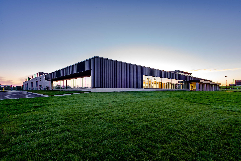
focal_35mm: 18
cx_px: 120
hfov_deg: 90.0
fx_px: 121
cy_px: 80
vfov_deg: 67.4
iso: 100
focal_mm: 18
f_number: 22
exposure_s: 2
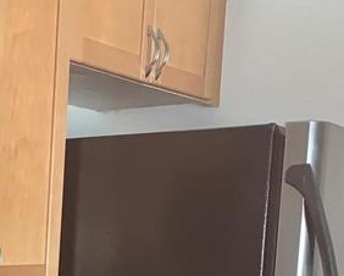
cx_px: -137
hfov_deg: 18.9
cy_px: 427
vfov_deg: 15.3
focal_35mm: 92
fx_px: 937
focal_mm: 4.25
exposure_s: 1/17
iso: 100
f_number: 1.8
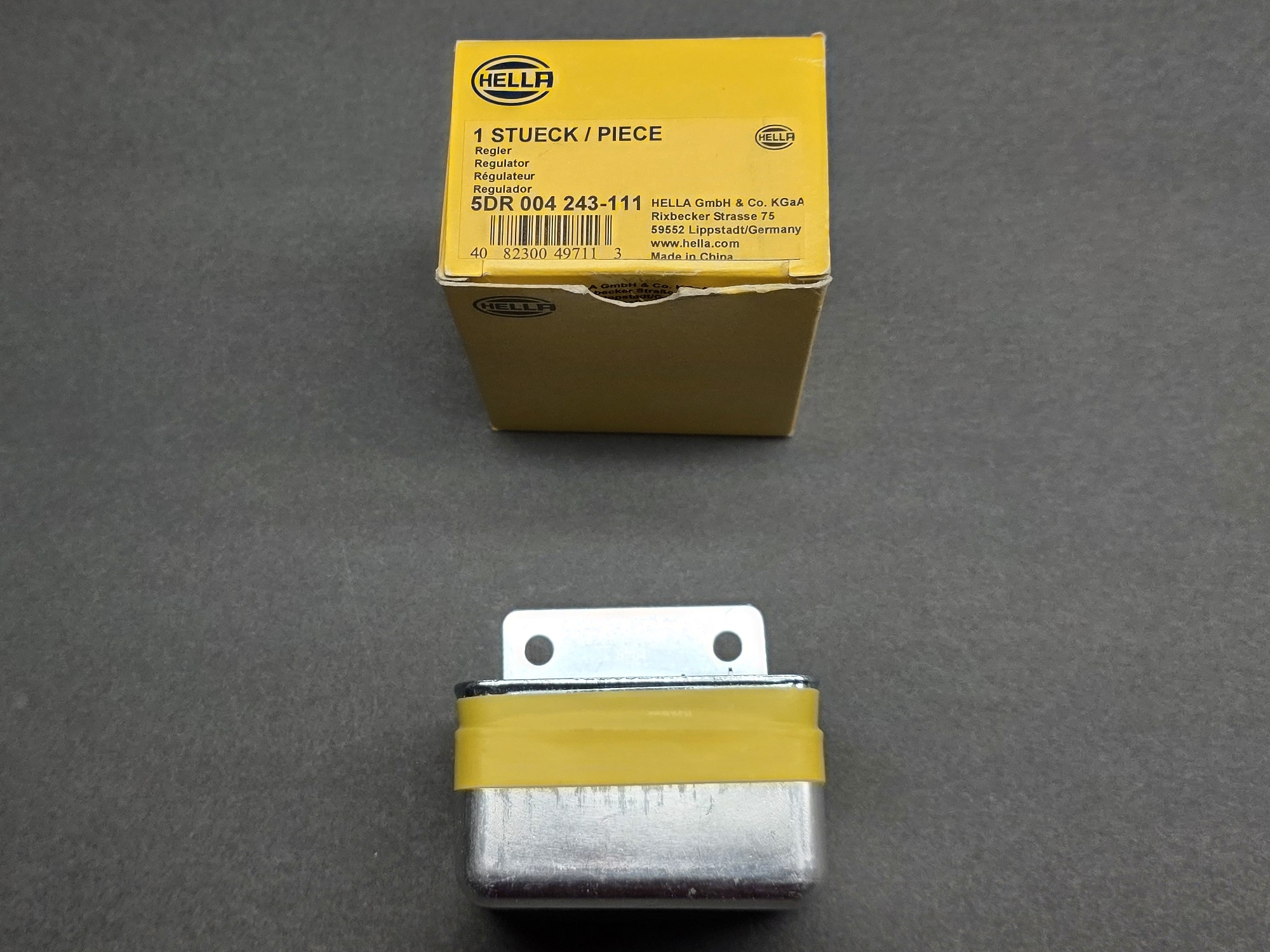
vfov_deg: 58.9
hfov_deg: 73.9
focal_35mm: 23
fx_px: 844
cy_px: 476
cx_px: 635
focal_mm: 6.3
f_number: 1.7
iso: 16
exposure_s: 1/120
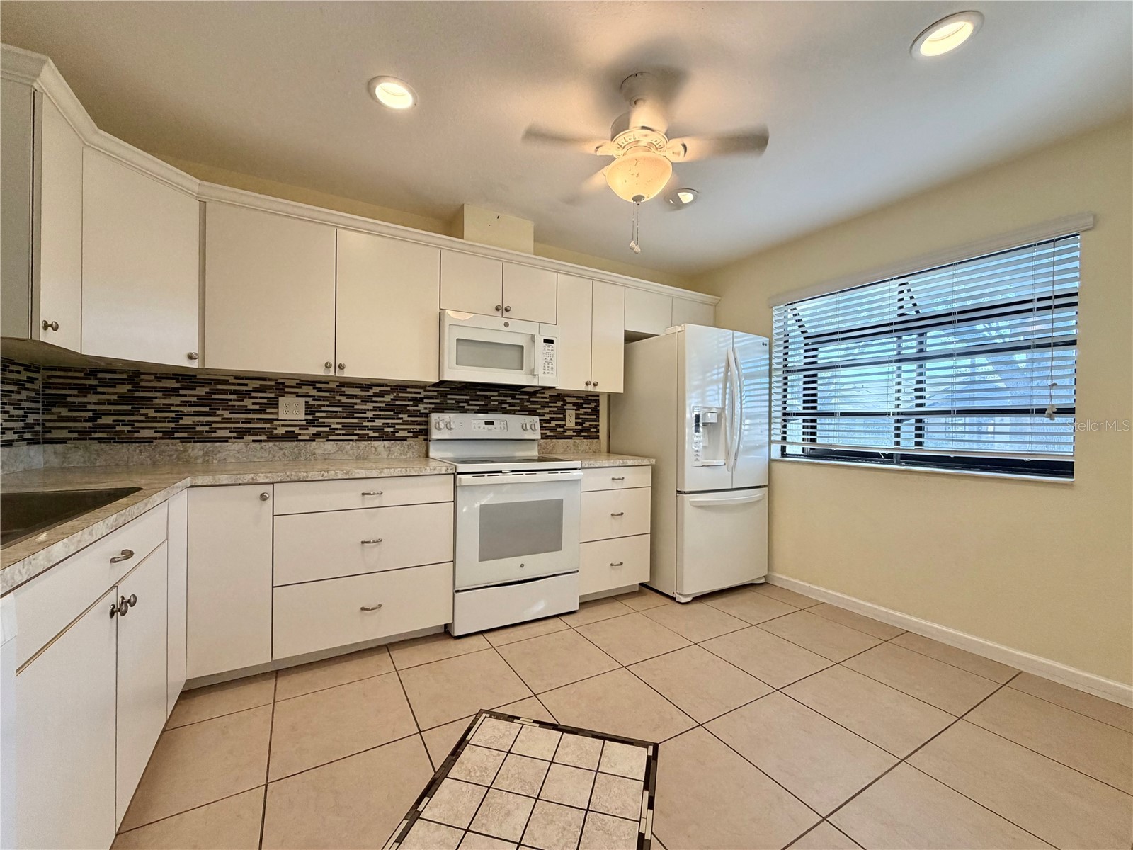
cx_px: 566
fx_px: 458
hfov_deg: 102.1
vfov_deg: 85.7
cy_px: 425
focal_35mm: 14
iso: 160
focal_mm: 2.22
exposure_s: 1/60
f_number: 2.2
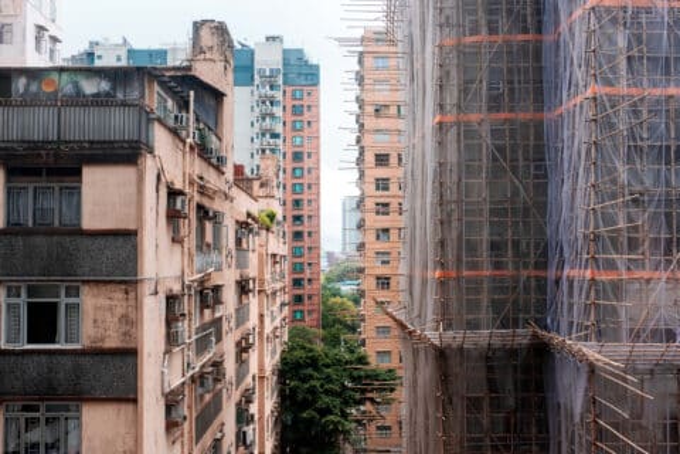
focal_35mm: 34
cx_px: 340
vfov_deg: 38.9
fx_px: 642
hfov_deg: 55.8
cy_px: 227
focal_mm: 22.7
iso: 200
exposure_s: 1/50
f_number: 4.5
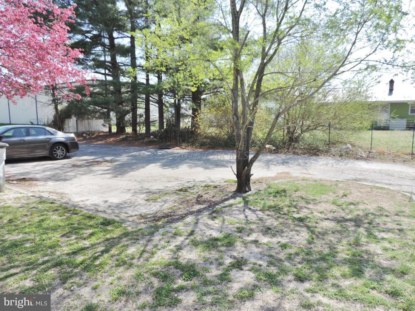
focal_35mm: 24
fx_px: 288
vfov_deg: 56.8
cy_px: 156
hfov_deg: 71.6
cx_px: 208
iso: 80
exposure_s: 1/500
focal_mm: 4.3
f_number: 3
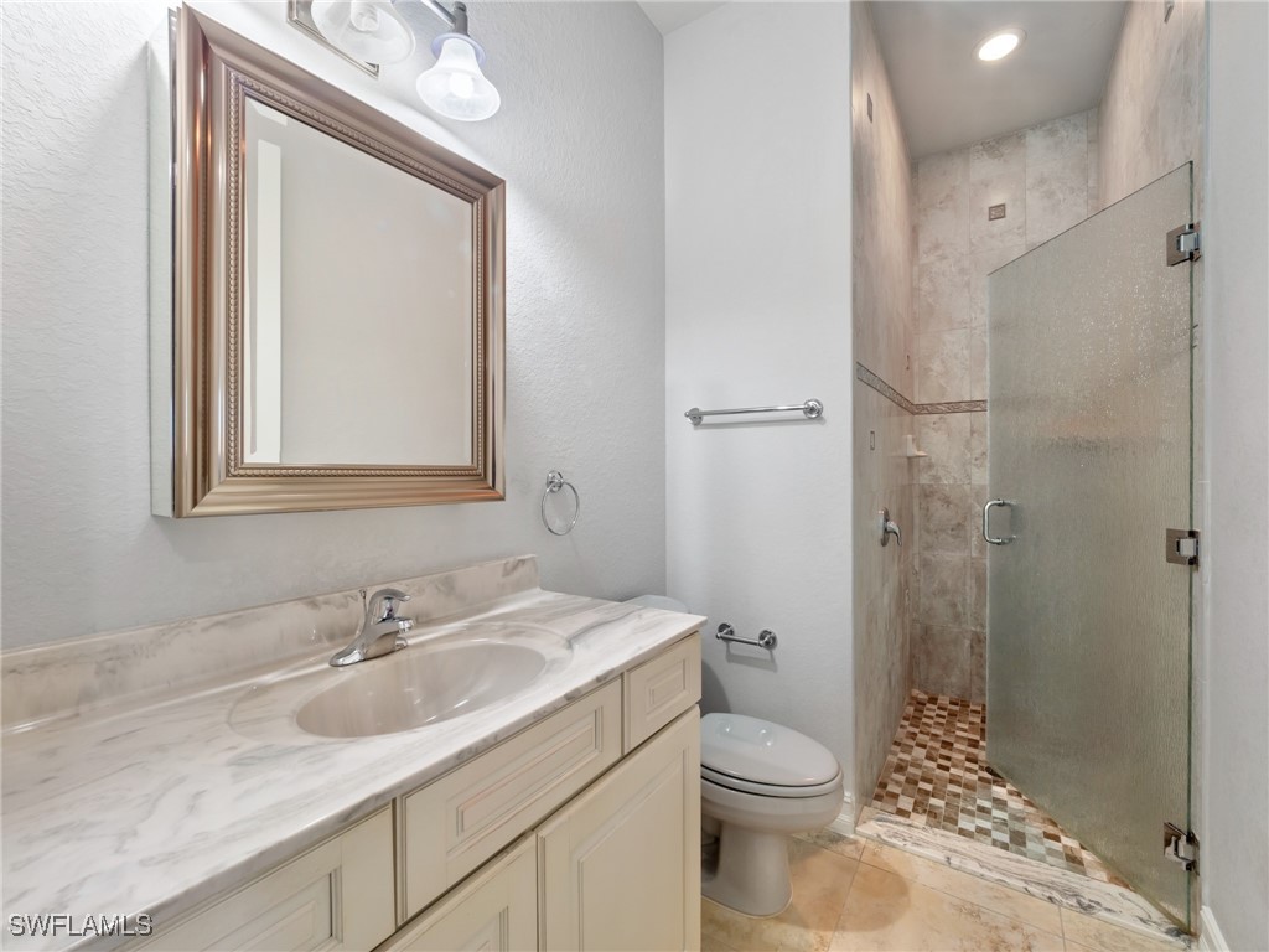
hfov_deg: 102.1
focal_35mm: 14
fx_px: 513
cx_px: 634
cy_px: 476
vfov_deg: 85.7
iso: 200
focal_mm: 7
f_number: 7.1
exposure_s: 1/2
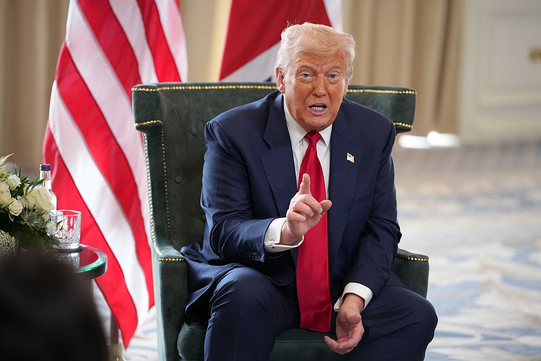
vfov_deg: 9.3
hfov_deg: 14.0
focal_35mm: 147
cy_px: 180
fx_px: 2209
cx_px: 270
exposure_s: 1/1250
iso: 2500
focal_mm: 147
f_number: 2.8
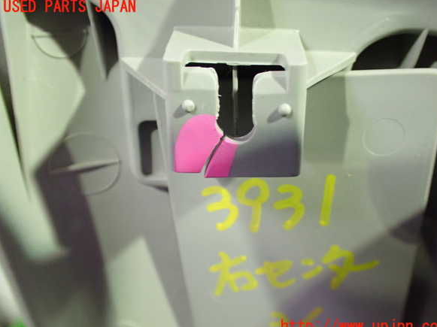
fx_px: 391
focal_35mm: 31
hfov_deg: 58.4
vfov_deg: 45.4
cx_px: 225
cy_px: 167
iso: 800
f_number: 2.3
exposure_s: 1/30
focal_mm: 5.4
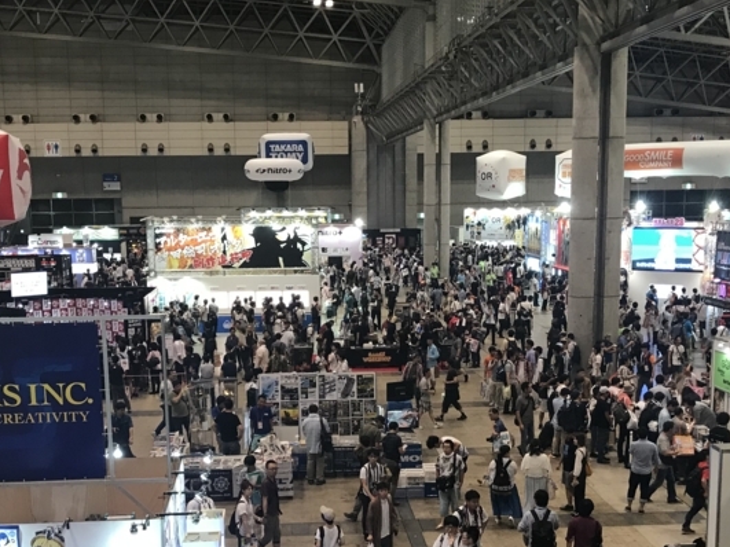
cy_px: 418
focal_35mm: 54
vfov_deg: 26.6
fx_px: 1139
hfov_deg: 35.6
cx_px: 363
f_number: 1.8
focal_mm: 3.99
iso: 32
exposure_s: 1/25
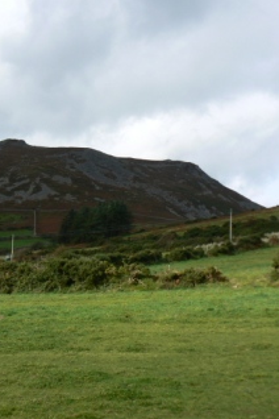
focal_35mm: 65
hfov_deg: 20.4
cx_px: 11
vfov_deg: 31.0
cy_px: 208
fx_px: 756
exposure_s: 1/500
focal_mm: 7.7
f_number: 5.6
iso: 80
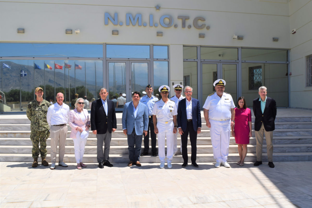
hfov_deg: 59.5
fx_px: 273
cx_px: 156
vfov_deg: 41.7
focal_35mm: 32
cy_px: 104
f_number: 11
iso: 200
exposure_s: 1/500
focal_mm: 21
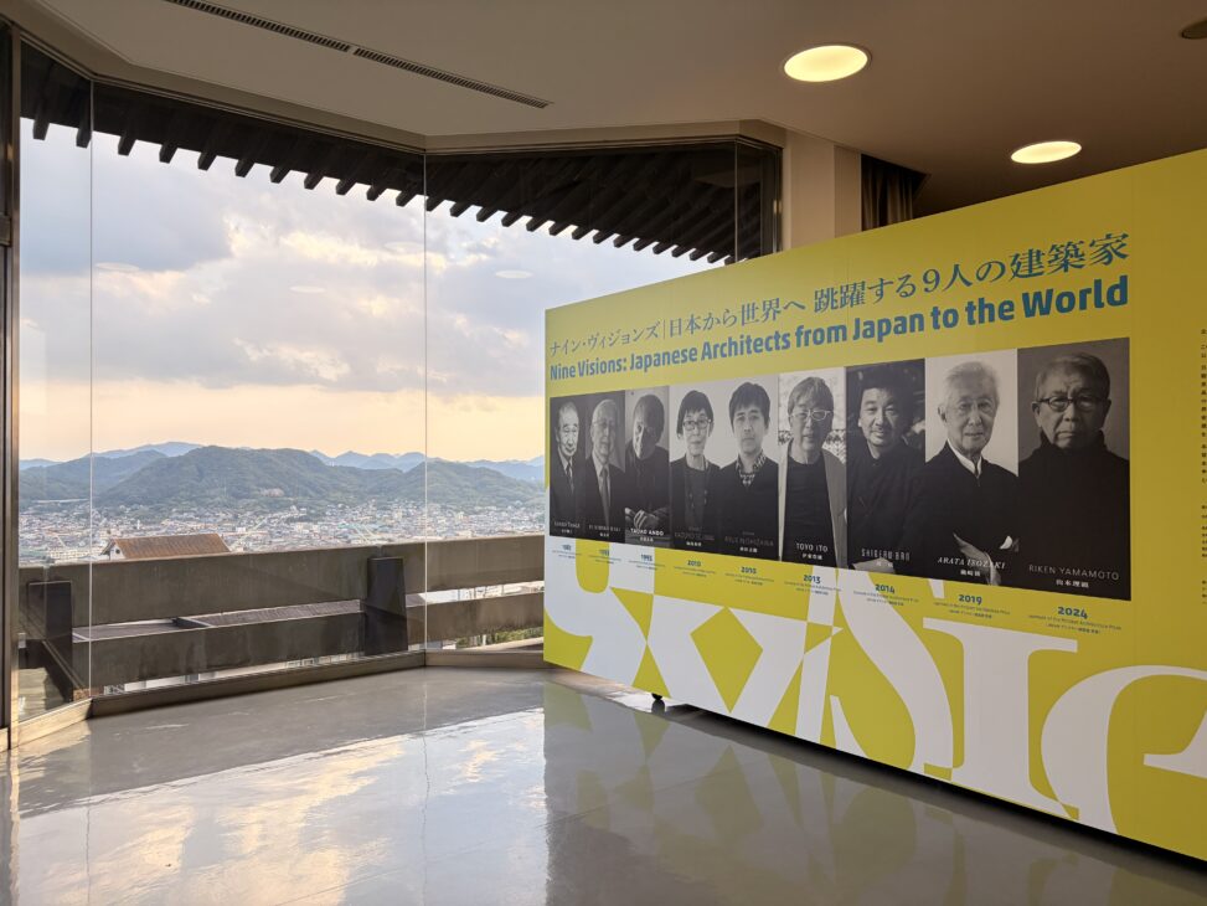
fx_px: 907
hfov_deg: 67.3
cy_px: 453
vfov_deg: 53.1
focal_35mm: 26
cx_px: 604
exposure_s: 1/367
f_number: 1.6
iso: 50
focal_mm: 5.96
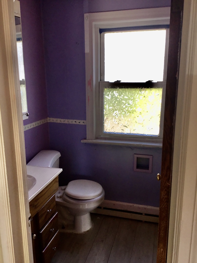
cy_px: 132
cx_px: 98
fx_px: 235
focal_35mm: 31
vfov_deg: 58.4
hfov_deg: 45.4
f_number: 2.4
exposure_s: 1/30
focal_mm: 3.3
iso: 25
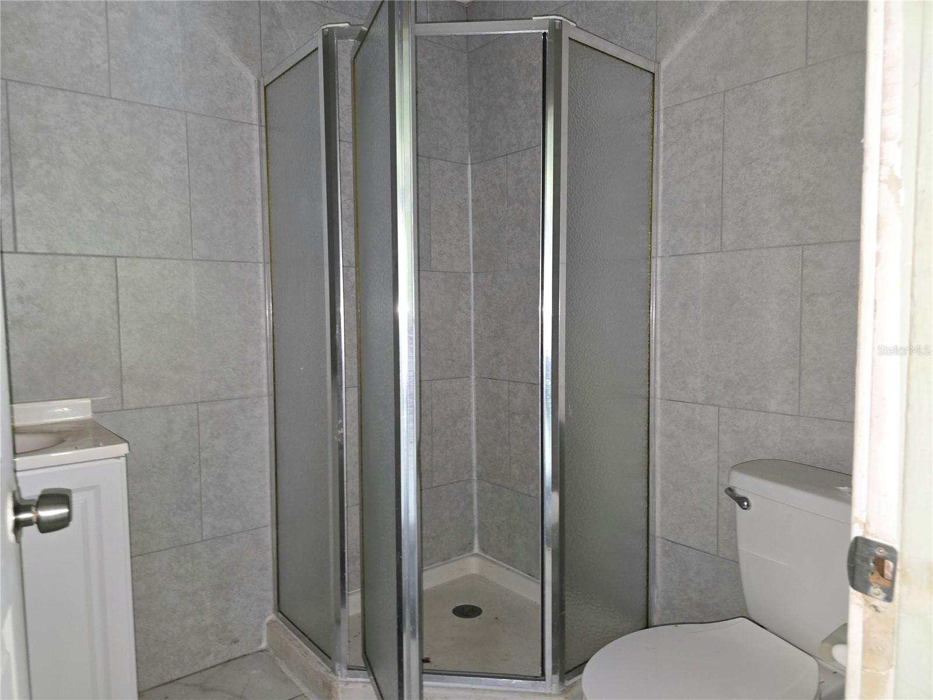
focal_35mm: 23
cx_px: 466
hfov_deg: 73.9
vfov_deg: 58.9
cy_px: 350
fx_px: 620
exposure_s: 1/21.2
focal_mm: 6.3
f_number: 1.7
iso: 125
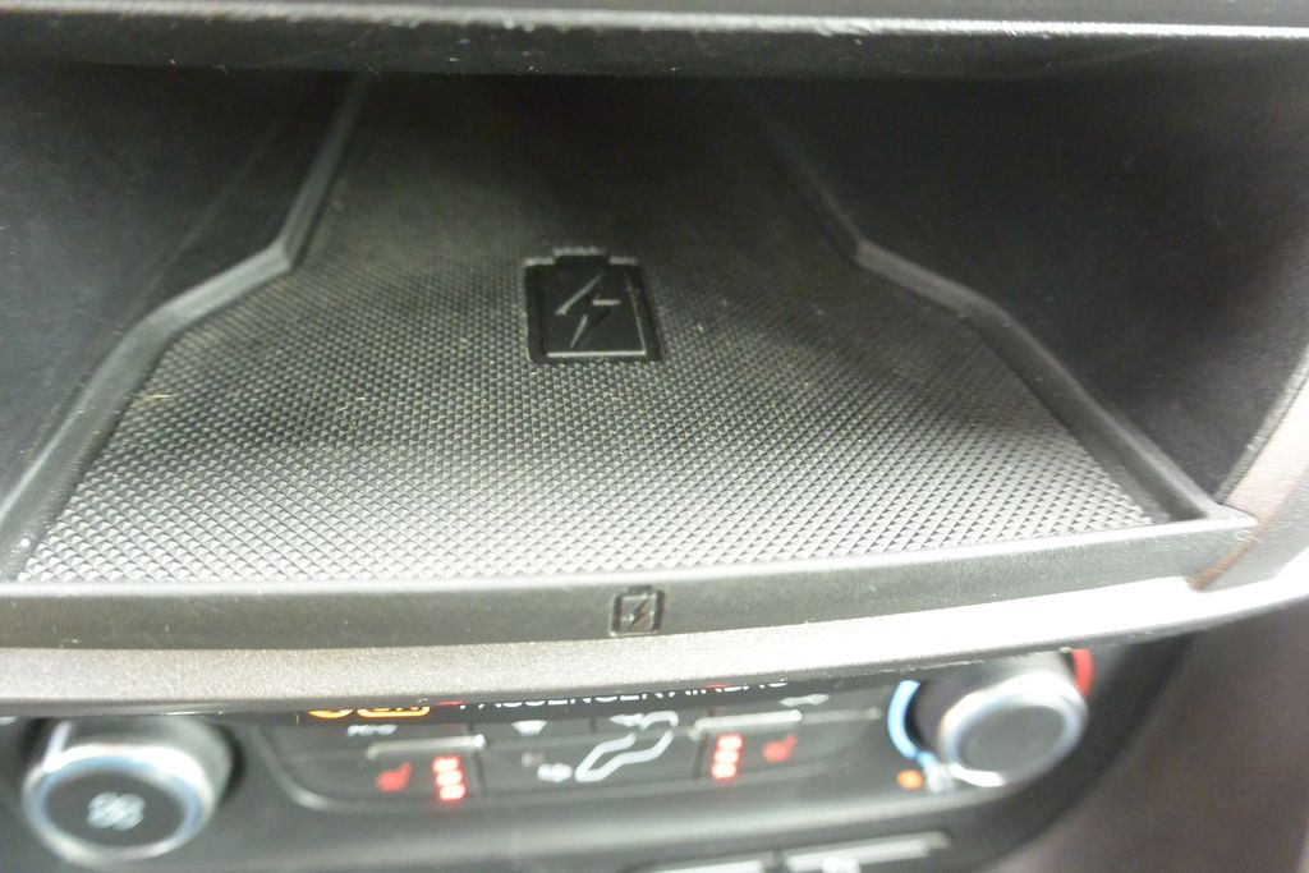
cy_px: 436
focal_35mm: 27
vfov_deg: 47.9
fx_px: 982
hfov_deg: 67.4
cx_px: 654
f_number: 3.5
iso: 2500
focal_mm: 10
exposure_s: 1/125
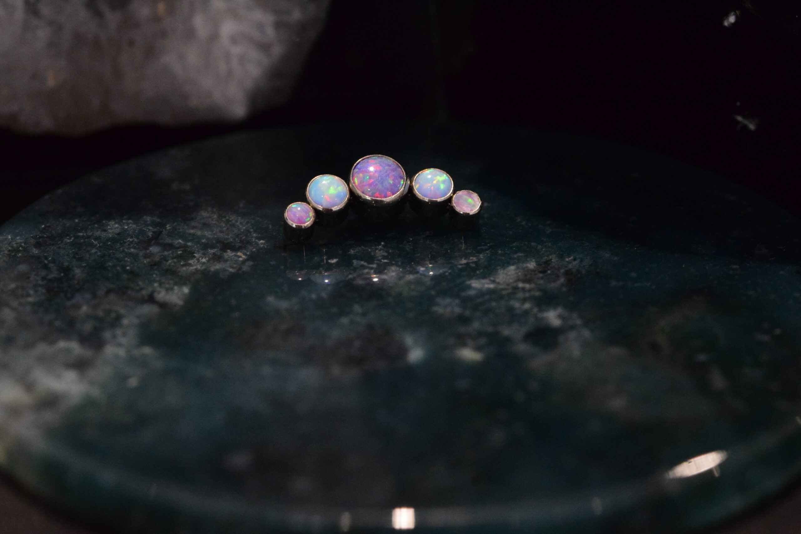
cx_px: 400
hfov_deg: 15.2
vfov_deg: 10.2
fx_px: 3004
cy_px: 267
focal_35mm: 135
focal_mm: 90
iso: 4000
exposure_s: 1/40
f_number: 13
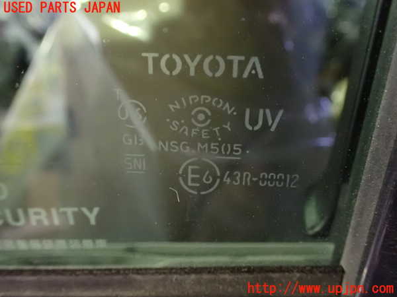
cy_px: 148
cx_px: 198
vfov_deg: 46.8
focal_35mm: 30
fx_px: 344
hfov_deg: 60.0
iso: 1600
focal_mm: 5.4
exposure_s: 1/25
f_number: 2.3
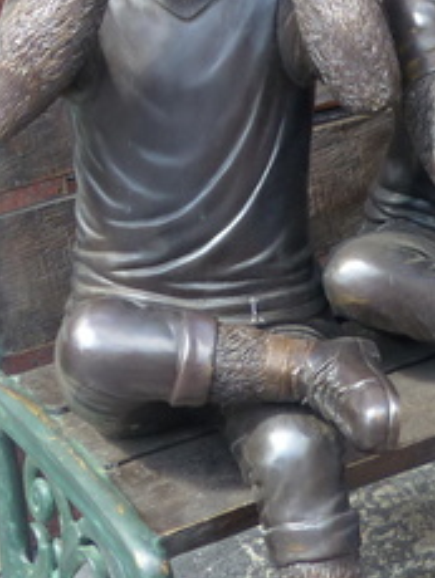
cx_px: 681
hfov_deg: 10.2
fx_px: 2341
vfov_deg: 13.8
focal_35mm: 140
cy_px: -23
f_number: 3.5
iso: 100
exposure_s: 1/125
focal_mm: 7.6
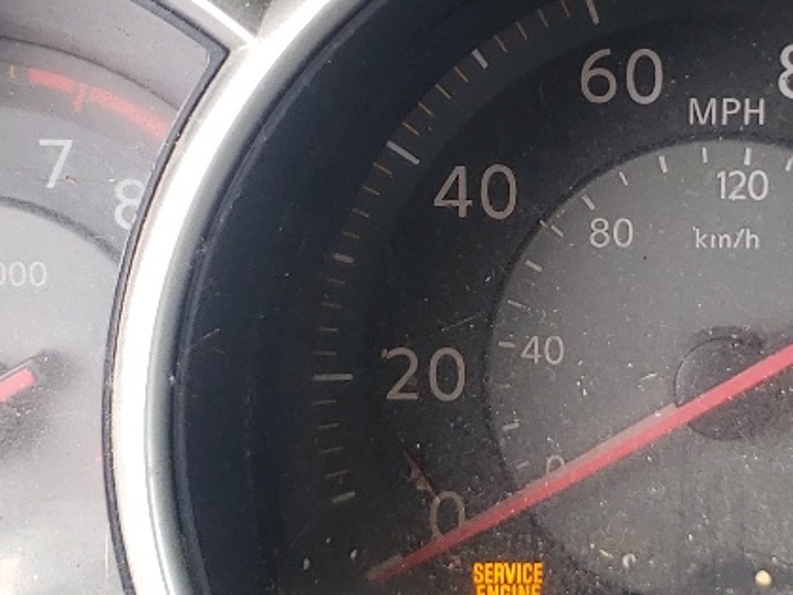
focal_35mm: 99
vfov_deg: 14.9
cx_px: 619
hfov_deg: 19.7
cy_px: 397
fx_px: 2268
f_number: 1.5
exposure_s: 1/164
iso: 50
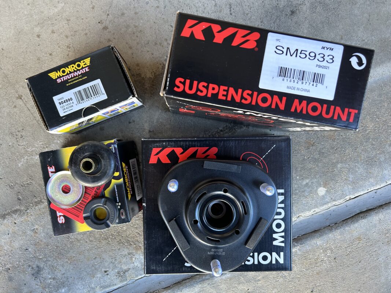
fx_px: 294
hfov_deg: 67.3
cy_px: 146
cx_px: 196
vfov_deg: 53.1
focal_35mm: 26
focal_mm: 5.7
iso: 100
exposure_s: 1/121
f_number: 1.5
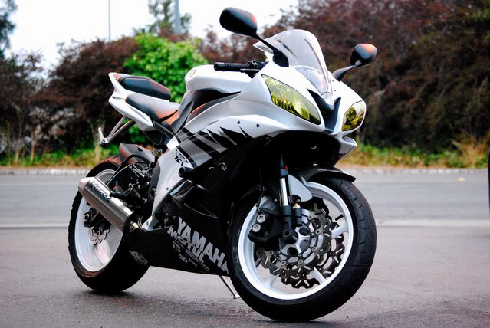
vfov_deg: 13.1
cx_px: 245
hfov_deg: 19.4
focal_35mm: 105
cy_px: 164
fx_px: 1431
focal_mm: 70
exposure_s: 1/80
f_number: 4.5
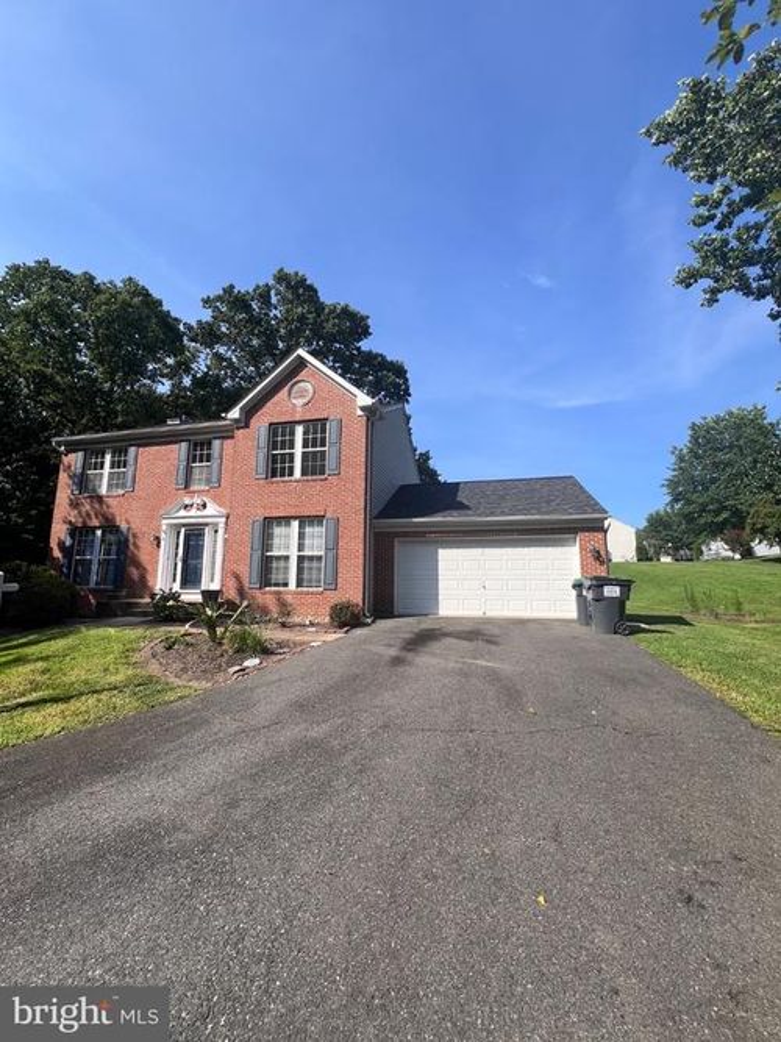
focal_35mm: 13
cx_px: 390
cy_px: 521
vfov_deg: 106.2
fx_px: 391
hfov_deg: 89.9
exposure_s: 1/1376
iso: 32
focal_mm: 1.57
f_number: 1.8
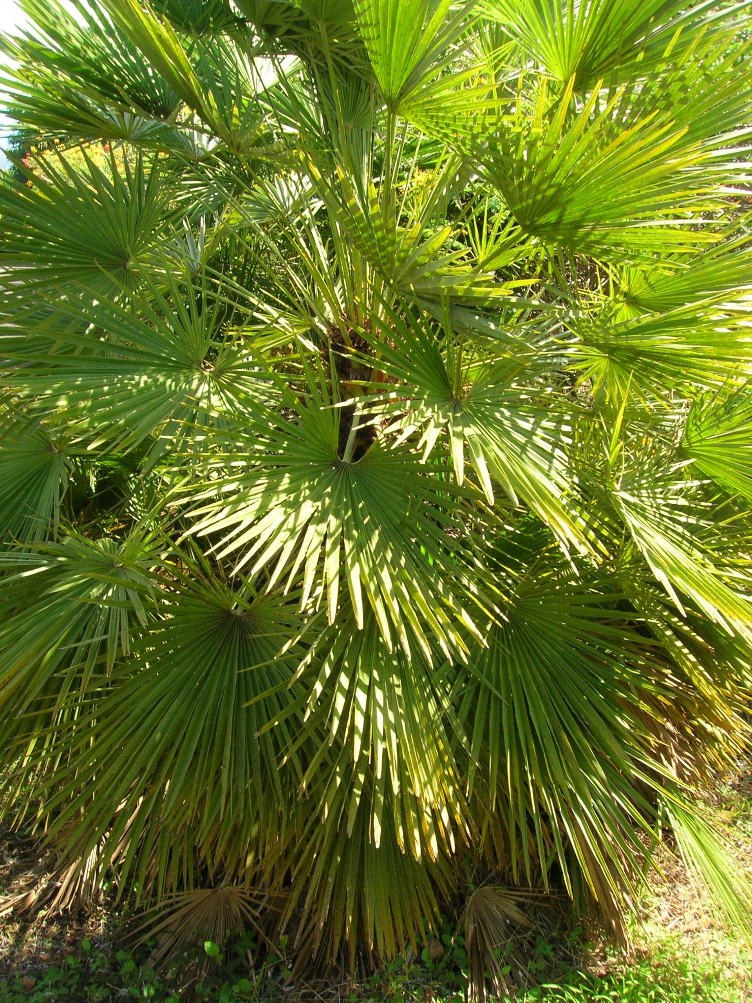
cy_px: 502
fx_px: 985
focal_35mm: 34
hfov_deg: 41.8
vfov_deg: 54.0
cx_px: 376
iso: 50
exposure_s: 1/70.5
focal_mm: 5.7
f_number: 4.9
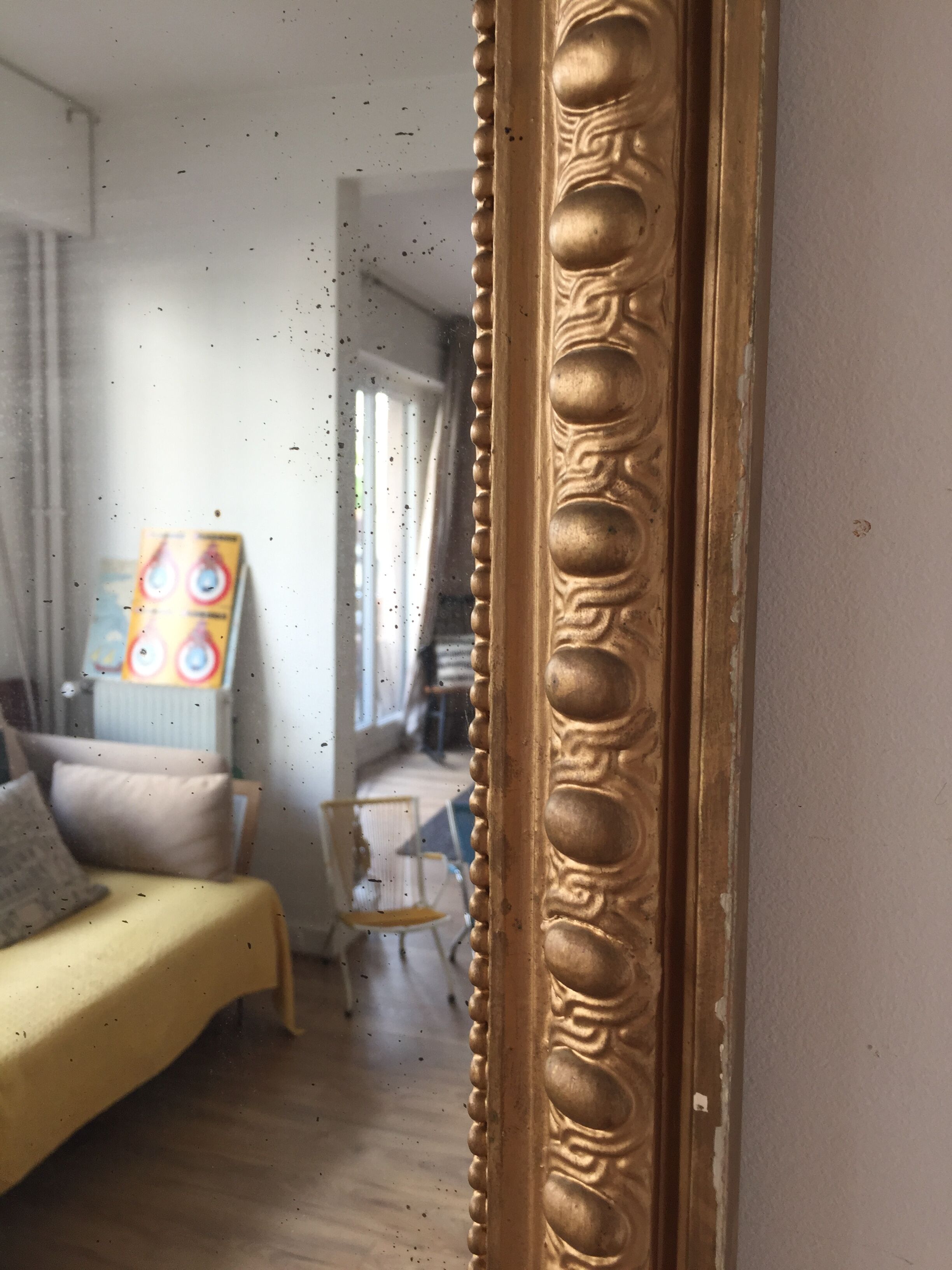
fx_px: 1063
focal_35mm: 29
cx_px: 476
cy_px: 635
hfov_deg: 48.2
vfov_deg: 61.7
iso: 40
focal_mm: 4.15
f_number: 2.2
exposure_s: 1/50
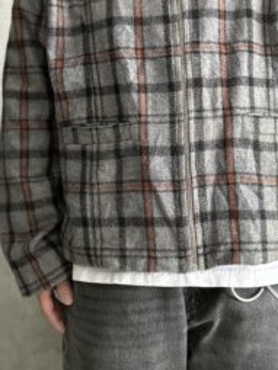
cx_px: 176
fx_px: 545
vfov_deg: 37.1
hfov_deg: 28.5
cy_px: 125
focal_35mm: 51
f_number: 1.9
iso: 320
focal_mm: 2.69
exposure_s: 1/48
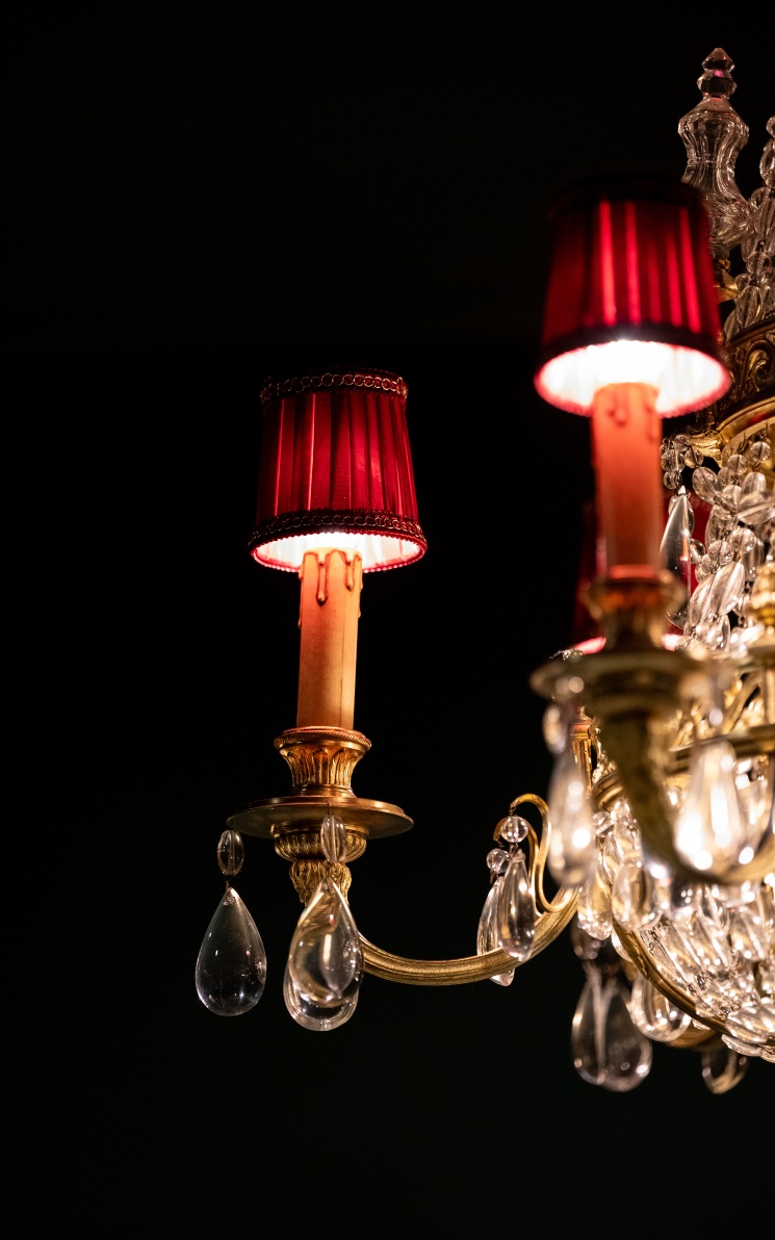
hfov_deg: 8.2
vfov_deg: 13.2
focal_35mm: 159
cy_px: 618
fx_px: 5373
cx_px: 368
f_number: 2.8
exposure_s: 1/250
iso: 2000
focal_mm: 155
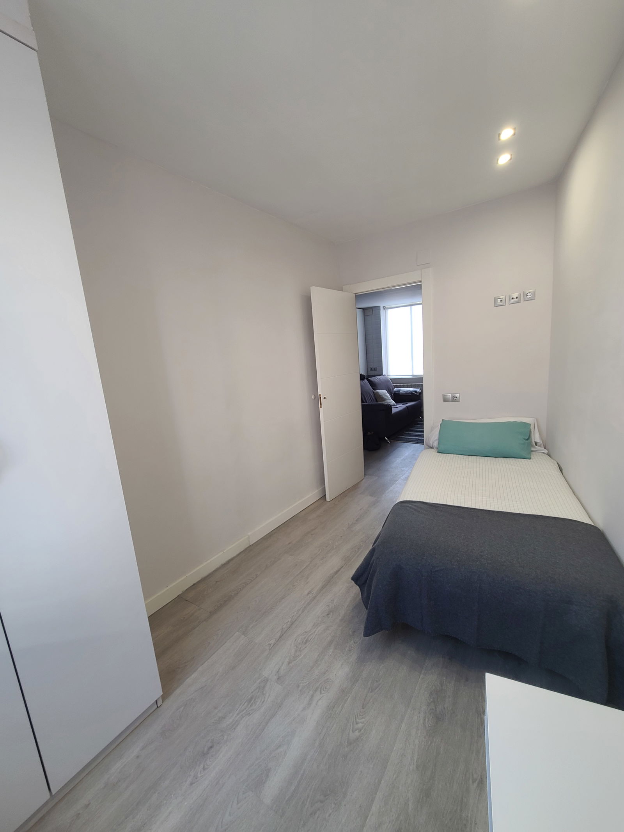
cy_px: 416
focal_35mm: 13
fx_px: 312
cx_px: 312
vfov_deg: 106.2
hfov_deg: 89.9
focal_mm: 2.2
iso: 64
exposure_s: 1/50
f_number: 2.2
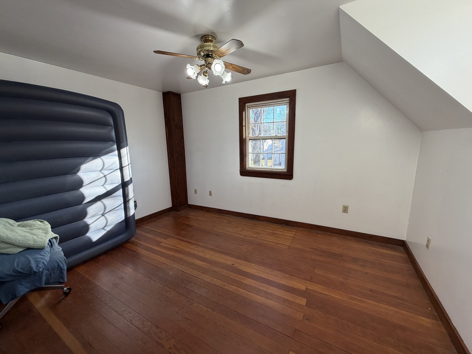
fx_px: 191
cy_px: 177
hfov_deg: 102.1
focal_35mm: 14
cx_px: 236
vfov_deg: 85.7
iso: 125
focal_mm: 2.22
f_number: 2.2
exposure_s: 1/121
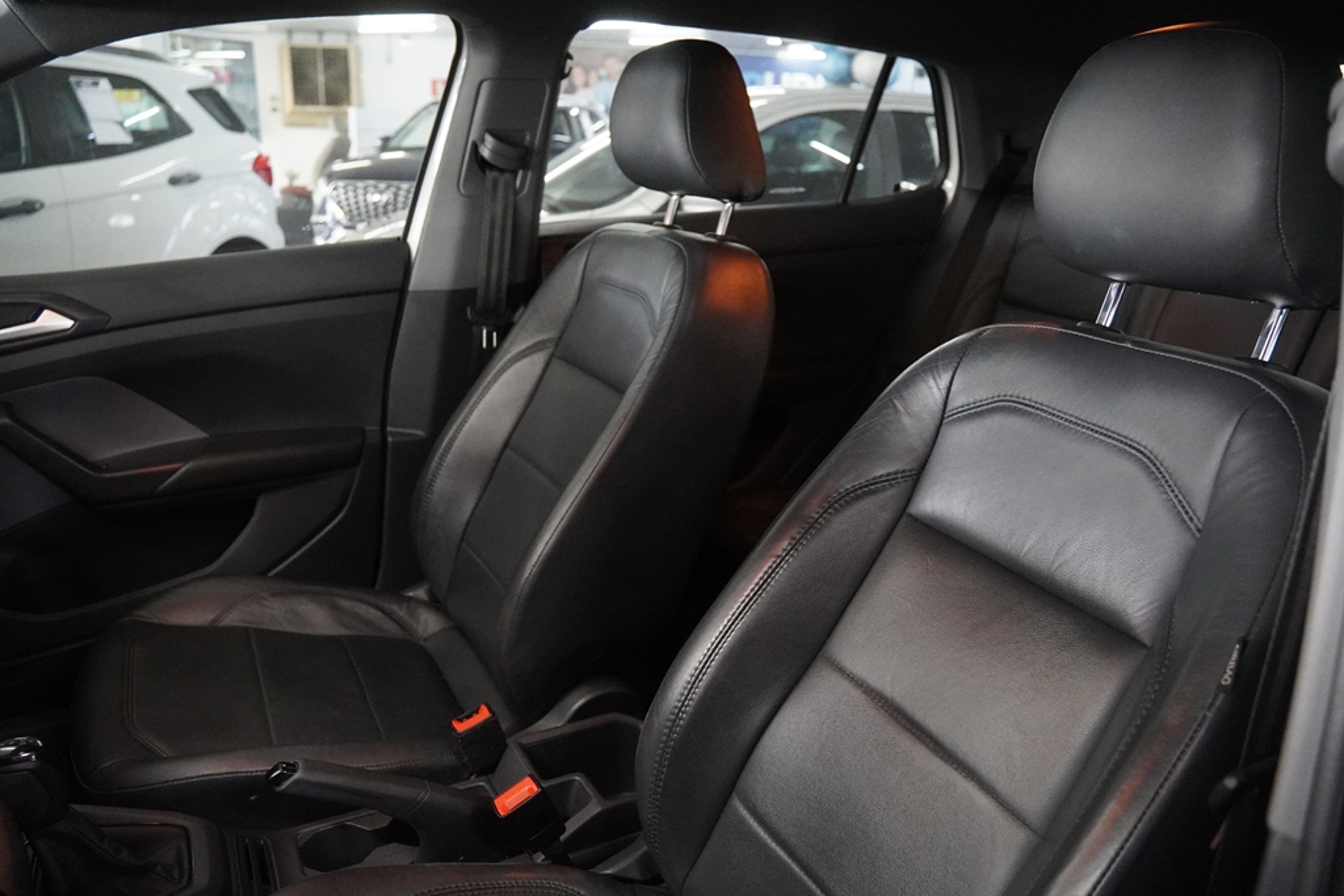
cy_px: 448
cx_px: 672
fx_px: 952
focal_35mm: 26
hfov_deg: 70.4
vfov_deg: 50.4
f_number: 2.8
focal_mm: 17
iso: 6400
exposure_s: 1/80
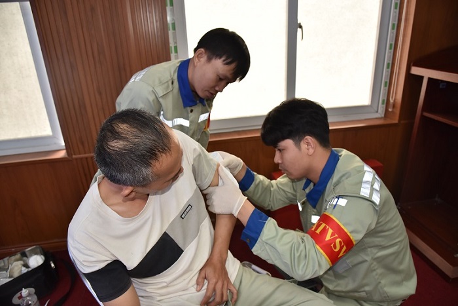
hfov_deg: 73.7
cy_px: 153
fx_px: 305
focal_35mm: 24
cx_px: 229
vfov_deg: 53.2
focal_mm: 24
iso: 1000
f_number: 5.6
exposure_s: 1/200
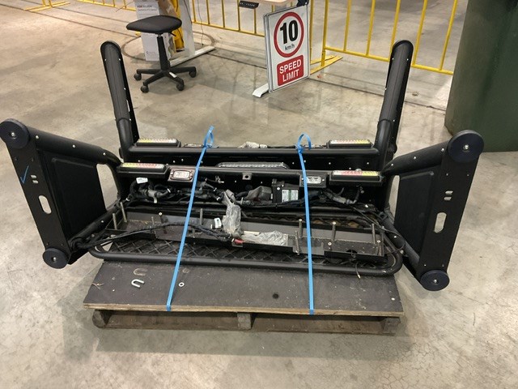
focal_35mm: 29
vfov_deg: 48.2
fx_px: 434
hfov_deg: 61.7
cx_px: 259
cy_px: 194
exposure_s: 1/33
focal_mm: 3
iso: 250
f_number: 1.8
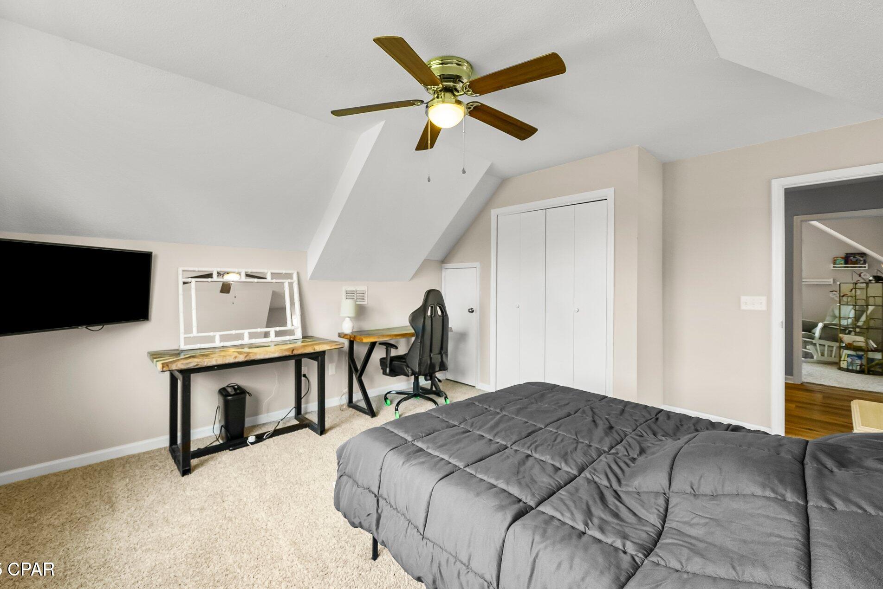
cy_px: 281
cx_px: 423
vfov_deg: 81.2
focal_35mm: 14
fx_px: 343
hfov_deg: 104.2
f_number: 8
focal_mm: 13
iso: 400
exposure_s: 1/2.5
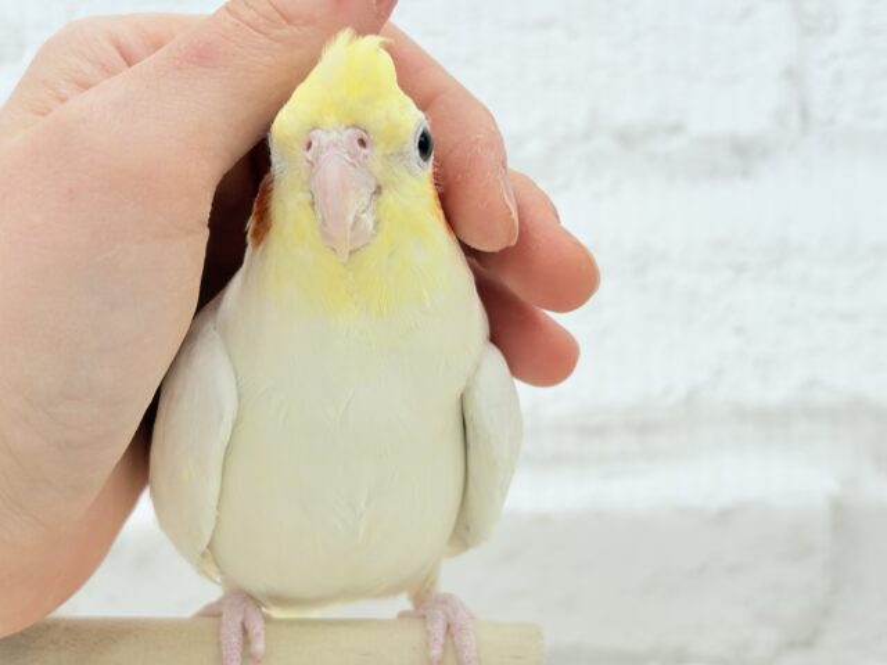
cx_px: 444
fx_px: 1332
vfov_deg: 28.0
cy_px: 332
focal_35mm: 52
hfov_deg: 36.8
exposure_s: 1/50
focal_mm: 5.96
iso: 32
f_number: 1.6
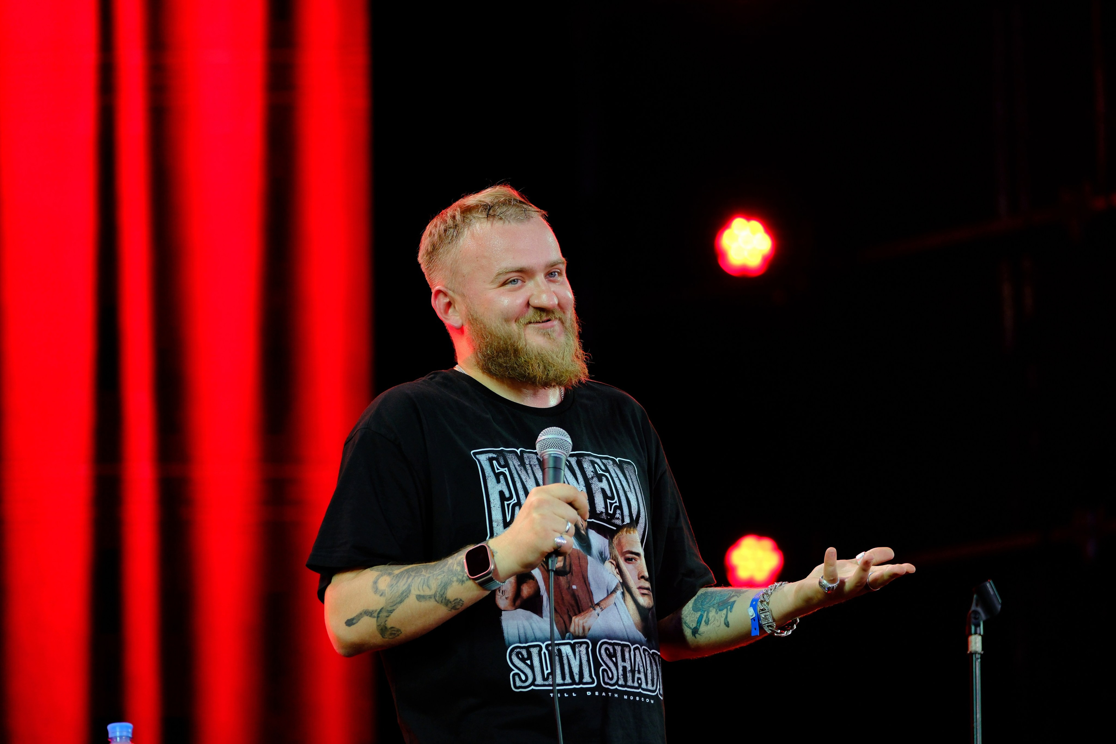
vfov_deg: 6.5
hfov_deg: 9.8
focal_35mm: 210
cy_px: 372
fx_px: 6510
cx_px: 558
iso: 800
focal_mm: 140
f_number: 2.8
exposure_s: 1/240
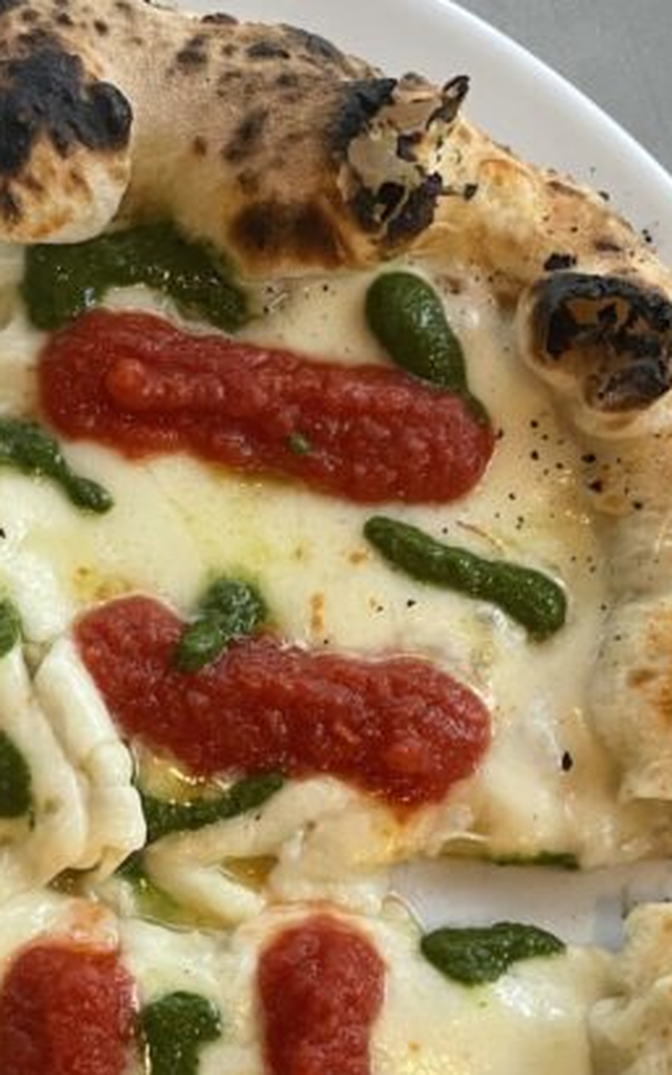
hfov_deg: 19.0
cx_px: 50
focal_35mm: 67
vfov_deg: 30.0
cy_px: 842
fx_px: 1963
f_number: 1.6
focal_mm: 4.2
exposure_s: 1/50
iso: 250
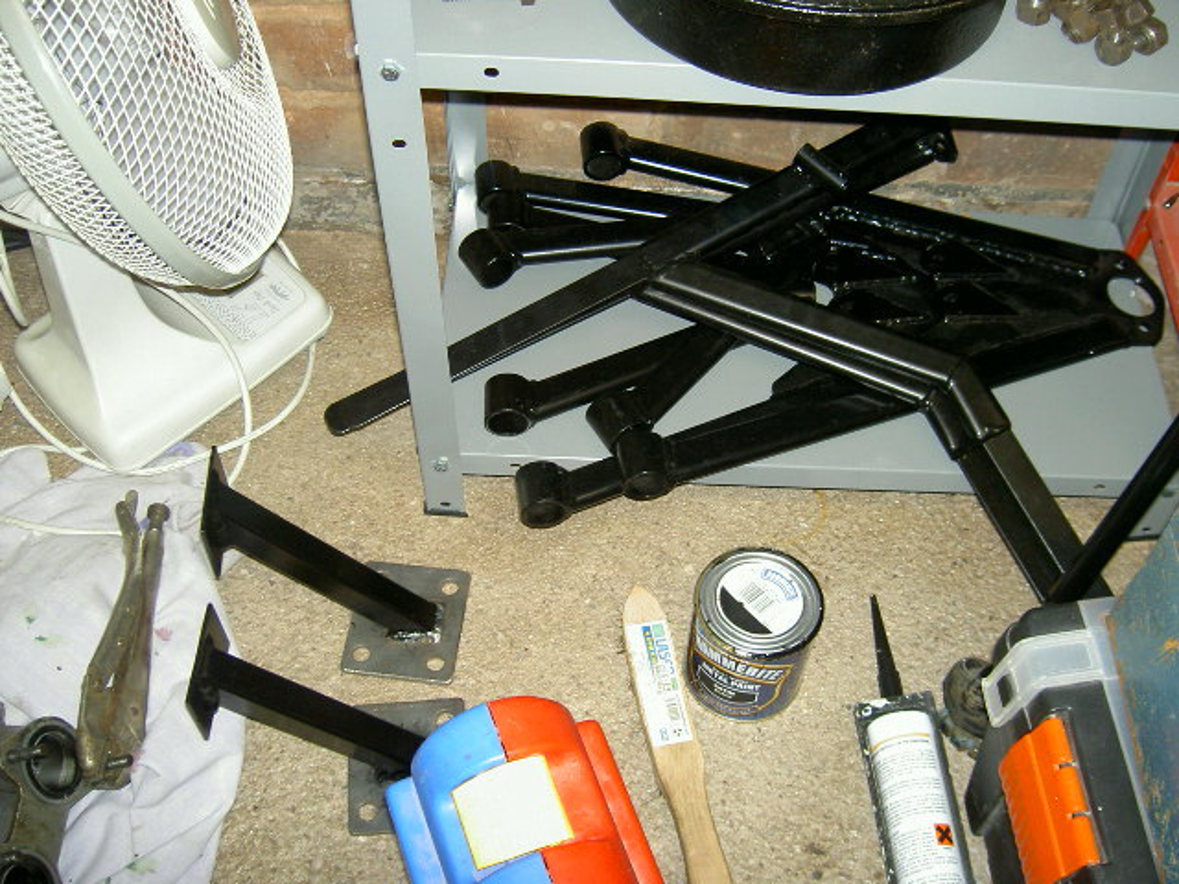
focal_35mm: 39
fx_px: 1328
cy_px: 442
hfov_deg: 47.9
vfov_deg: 36.8
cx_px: 590
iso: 100
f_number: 2.8
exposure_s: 1/59.5
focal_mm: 8
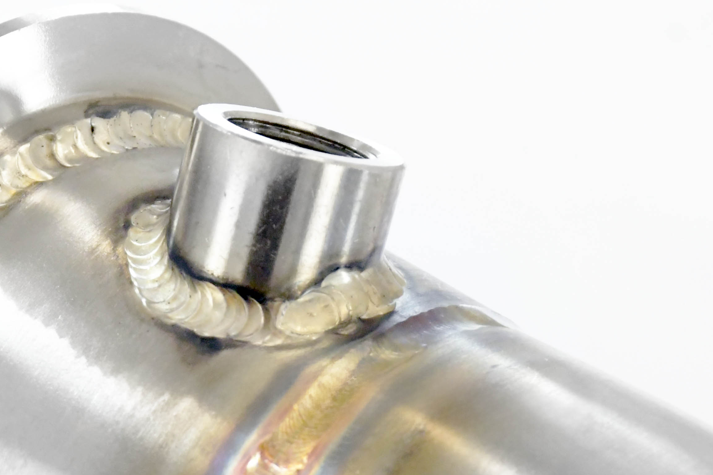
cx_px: 262
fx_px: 5367
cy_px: 466
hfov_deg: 7.6
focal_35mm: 271
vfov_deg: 5.1
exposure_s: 1/200
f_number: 10
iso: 3200
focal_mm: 75
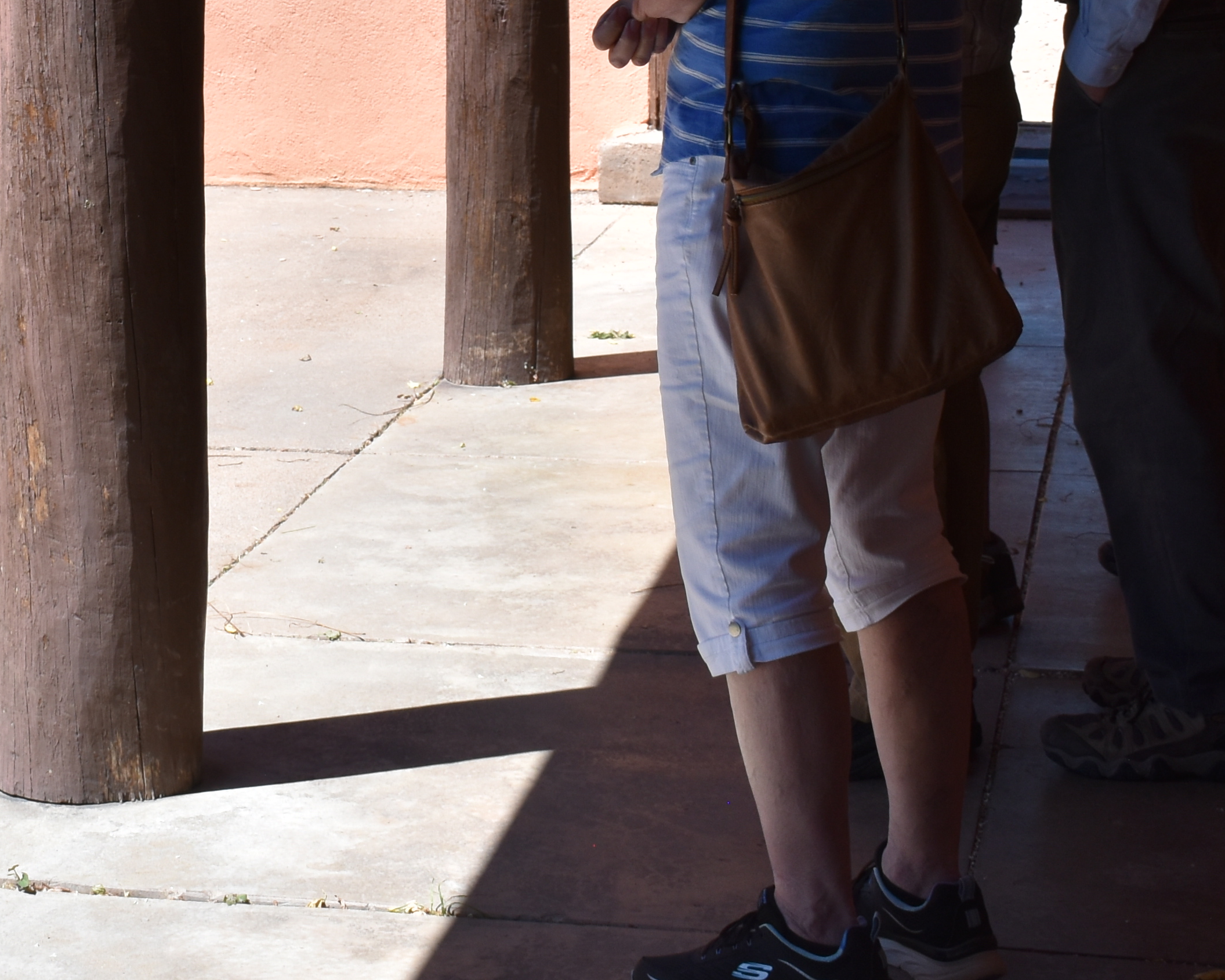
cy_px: -113
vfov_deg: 14.4
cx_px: 240
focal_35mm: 104
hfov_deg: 18.3
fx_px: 3770
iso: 200
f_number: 9
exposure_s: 1/320
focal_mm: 26
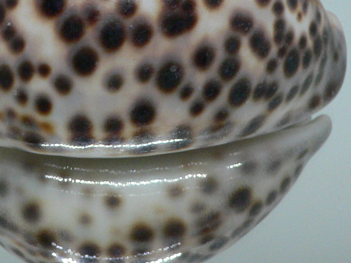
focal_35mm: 66
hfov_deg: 29.2
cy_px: 22
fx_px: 669
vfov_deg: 21.7
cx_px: 113
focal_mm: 4.6
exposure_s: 1/50
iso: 200
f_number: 2.8
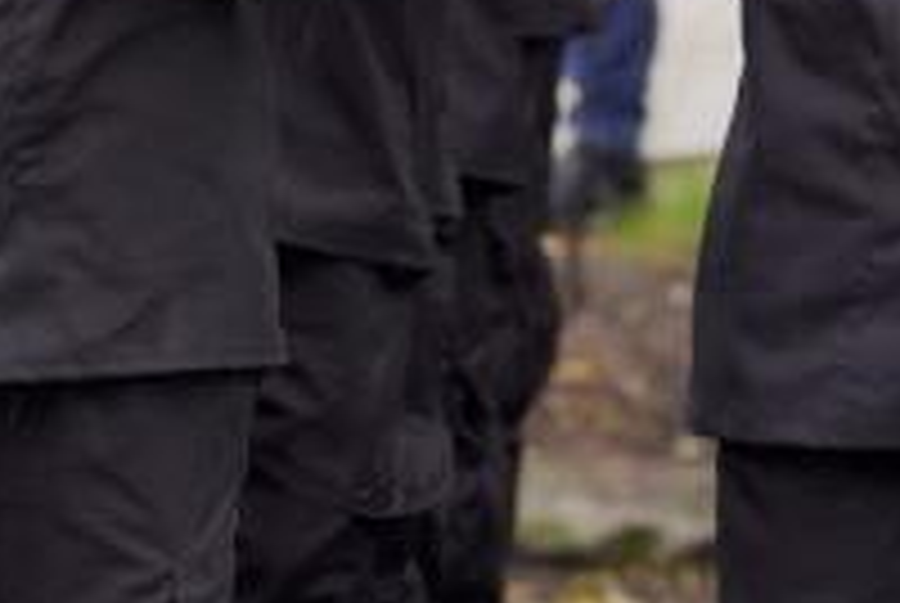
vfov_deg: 1.8
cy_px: -331
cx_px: -531
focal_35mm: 752
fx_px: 18828
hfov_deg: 2.7
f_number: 5
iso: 320
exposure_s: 1/200
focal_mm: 147
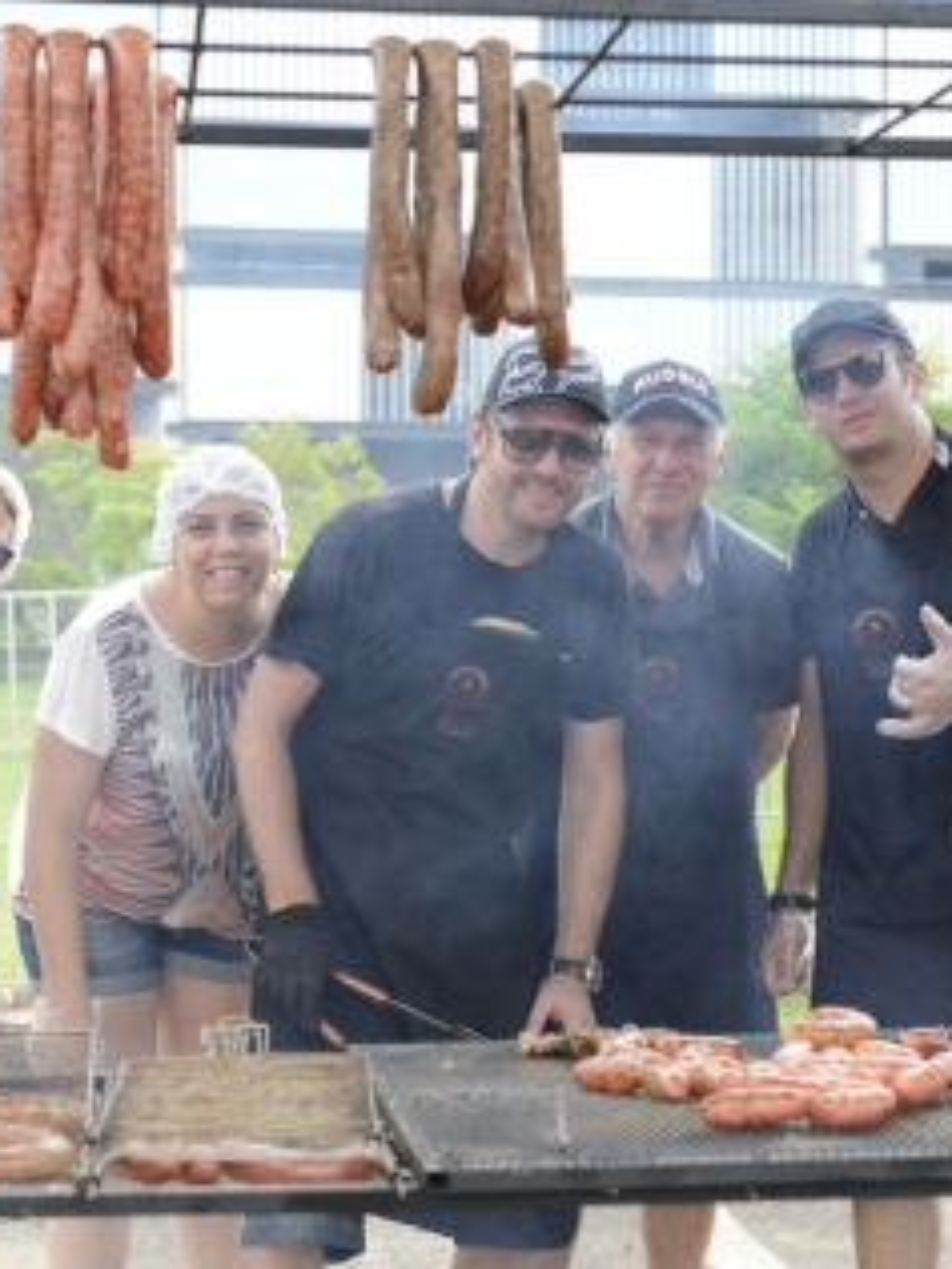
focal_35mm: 73
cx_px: 458
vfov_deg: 26.7
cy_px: 634
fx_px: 2677
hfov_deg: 20.2
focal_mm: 50
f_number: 4.5
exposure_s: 1/125
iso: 200
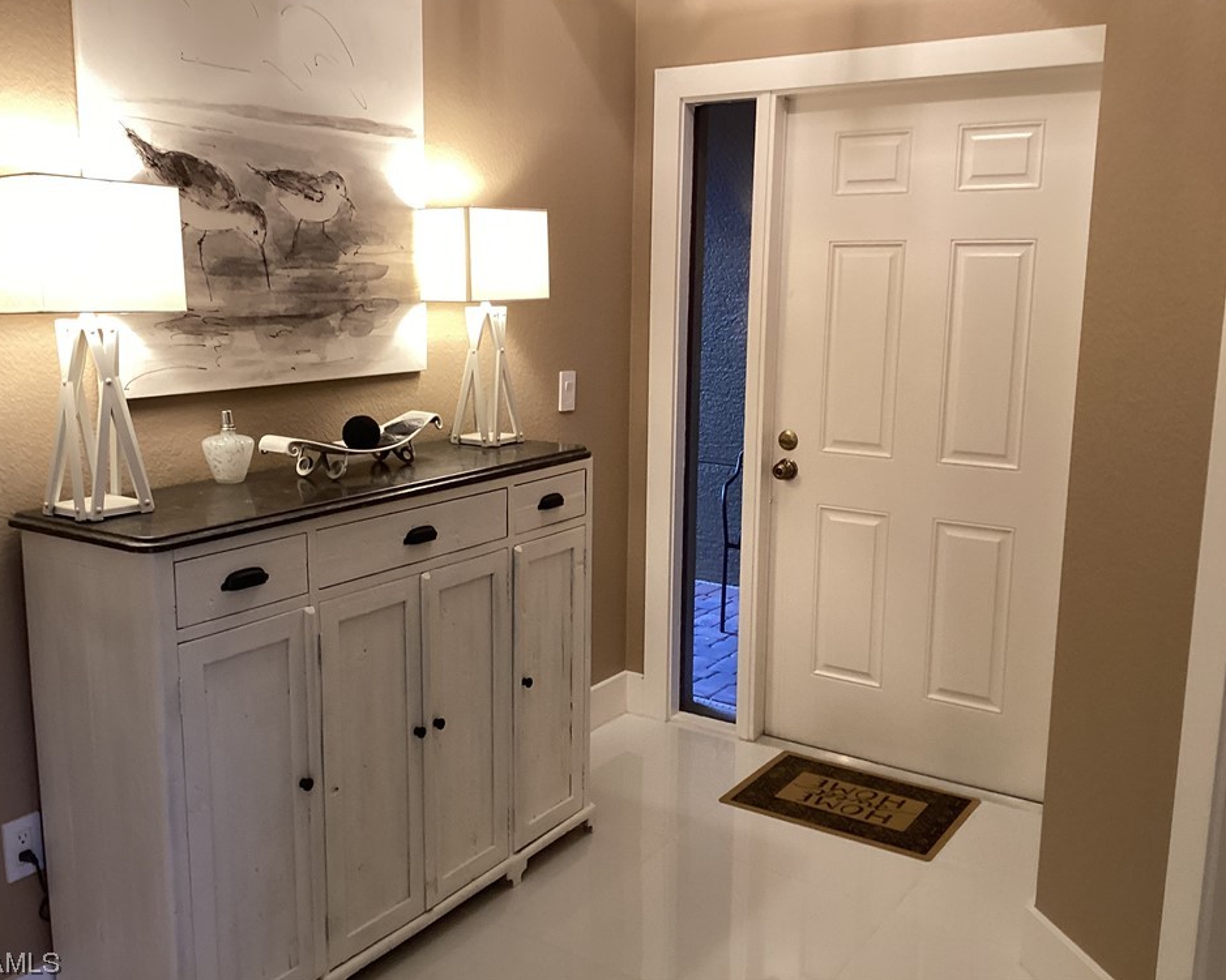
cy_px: 484
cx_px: 571
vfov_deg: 44.5
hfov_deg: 54.2
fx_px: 1197
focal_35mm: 33
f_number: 2.4
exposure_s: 1/60
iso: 160
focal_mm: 3.3
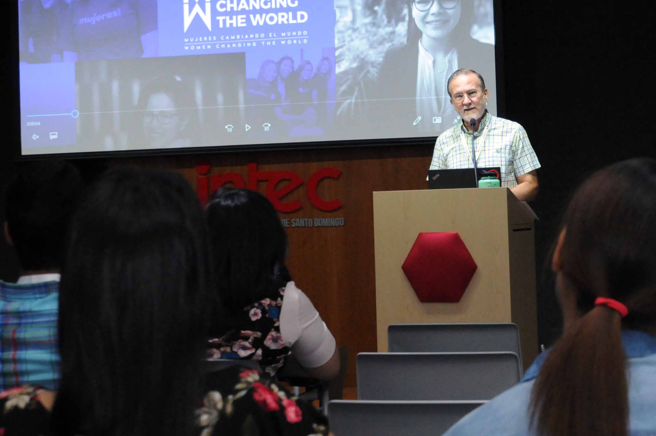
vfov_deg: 18.1
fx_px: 1365
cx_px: 347
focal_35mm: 75
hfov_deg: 27.0
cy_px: 152
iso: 1600
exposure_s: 1/80
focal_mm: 28
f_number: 4.5
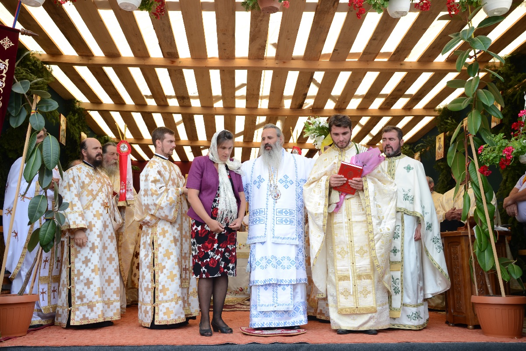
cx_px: 263
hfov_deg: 53.1
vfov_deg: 36.9
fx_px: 526
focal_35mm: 36
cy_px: 176
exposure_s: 1/100
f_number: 6.3
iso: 125
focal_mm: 24
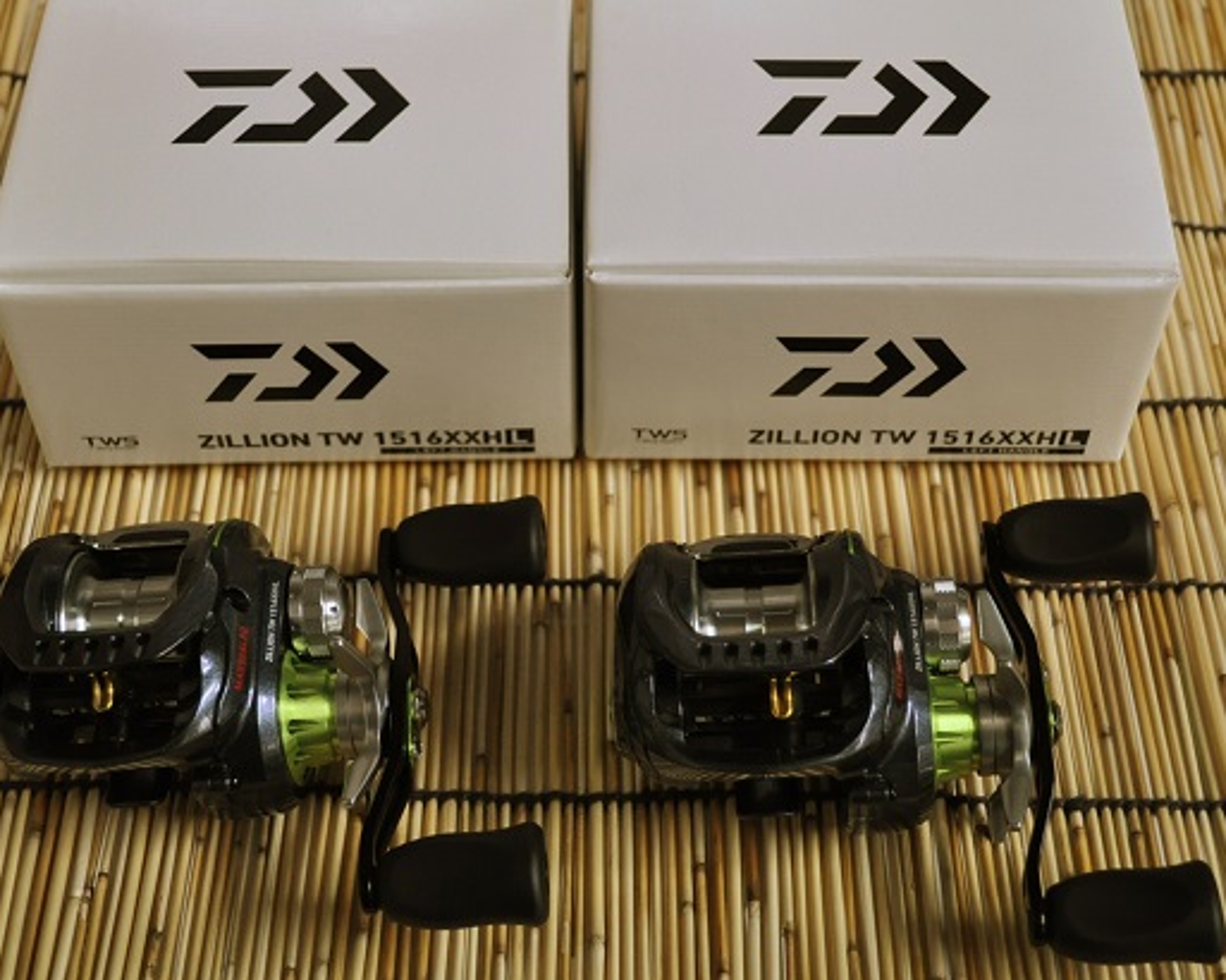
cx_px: 576
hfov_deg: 35.4
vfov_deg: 28.6
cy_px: 471
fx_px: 1922
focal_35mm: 53
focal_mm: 30
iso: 1100
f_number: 4.5
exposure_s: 1/60
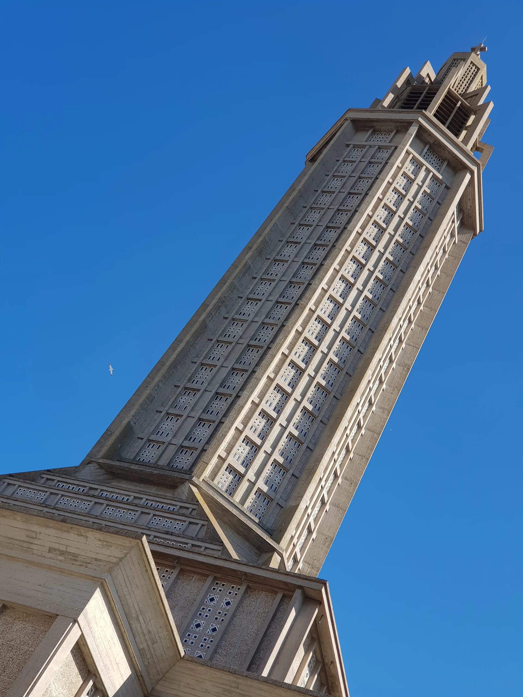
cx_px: 262
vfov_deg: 36.8
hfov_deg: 28.0
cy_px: 348
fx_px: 1048
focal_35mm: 52
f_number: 2.4
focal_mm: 6
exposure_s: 1/494
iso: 25
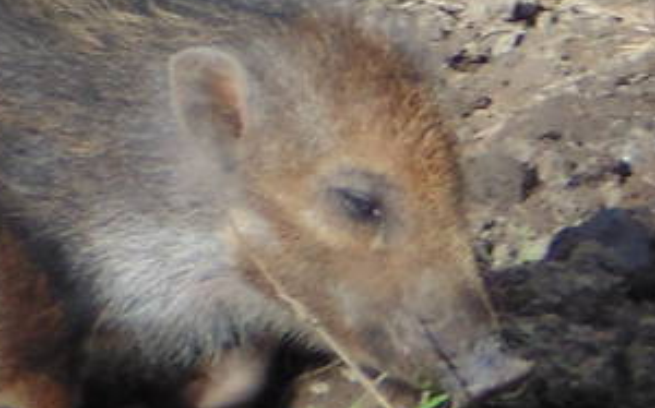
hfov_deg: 1.6
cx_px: 701
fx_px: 23831
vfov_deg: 1.0
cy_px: -17
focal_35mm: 1336
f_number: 5.6
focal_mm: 42.3
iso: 80
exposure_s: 1/200
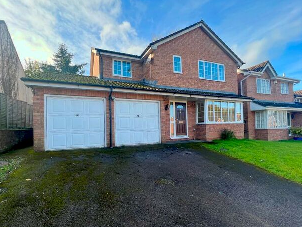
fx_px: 131
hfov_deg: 97.5
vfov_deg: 81.3
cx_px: 129
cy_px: 128
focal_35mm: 15
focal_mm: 1.57
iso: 32
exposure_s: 1/328
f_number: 1.8
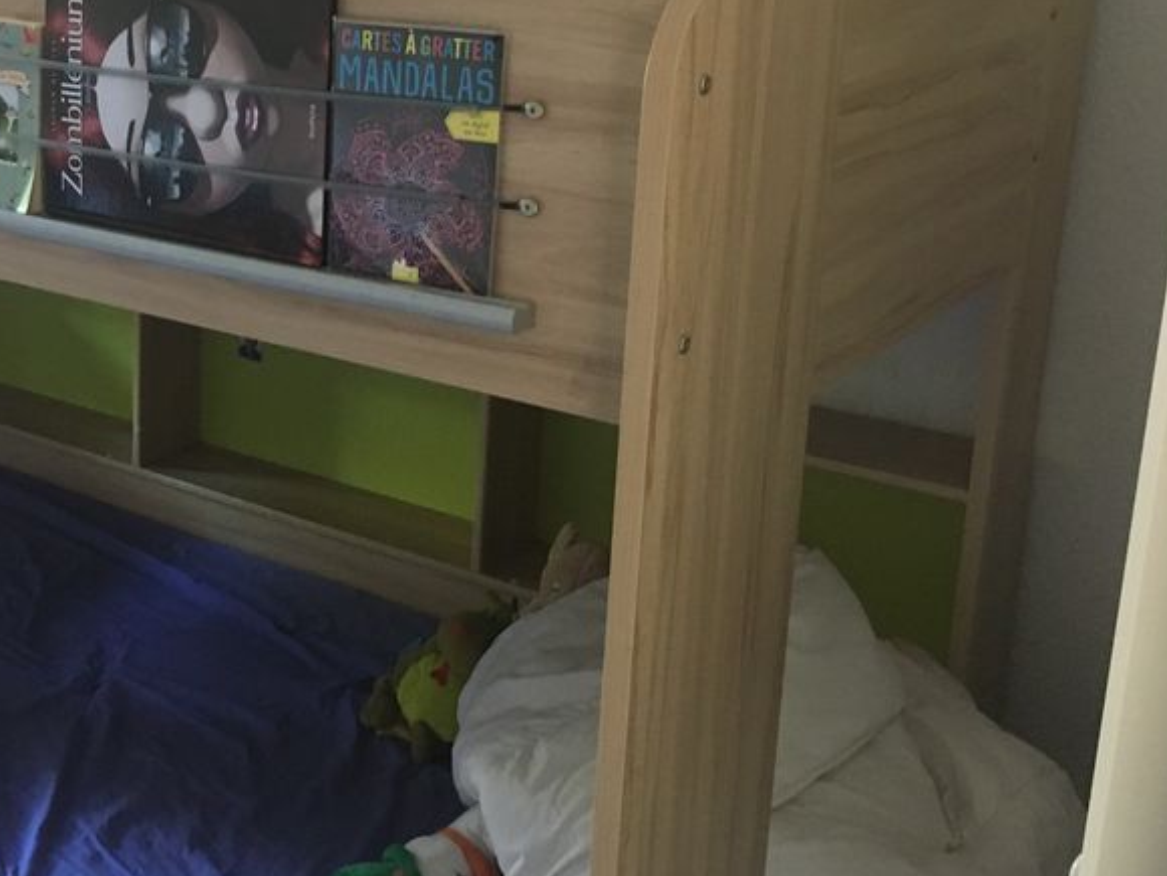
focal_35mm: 50
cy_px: 262
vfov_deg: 28.8
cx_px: 233
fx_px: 1686
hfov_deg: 36.9
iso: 200
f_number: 2.2
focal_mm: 4.15
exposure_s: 1/17
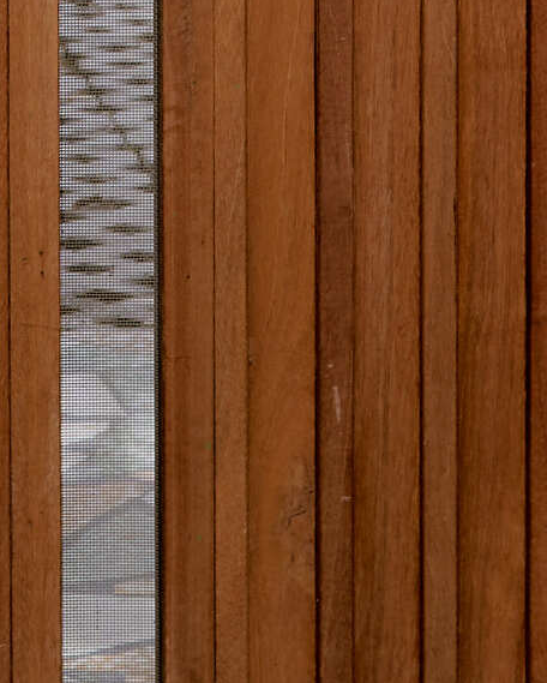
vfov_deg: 7.8
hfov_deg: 6.4
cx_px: -478
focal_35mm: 237
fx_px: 4791
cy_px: -688
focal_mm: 35
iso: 200
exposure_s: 1/125
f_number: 8
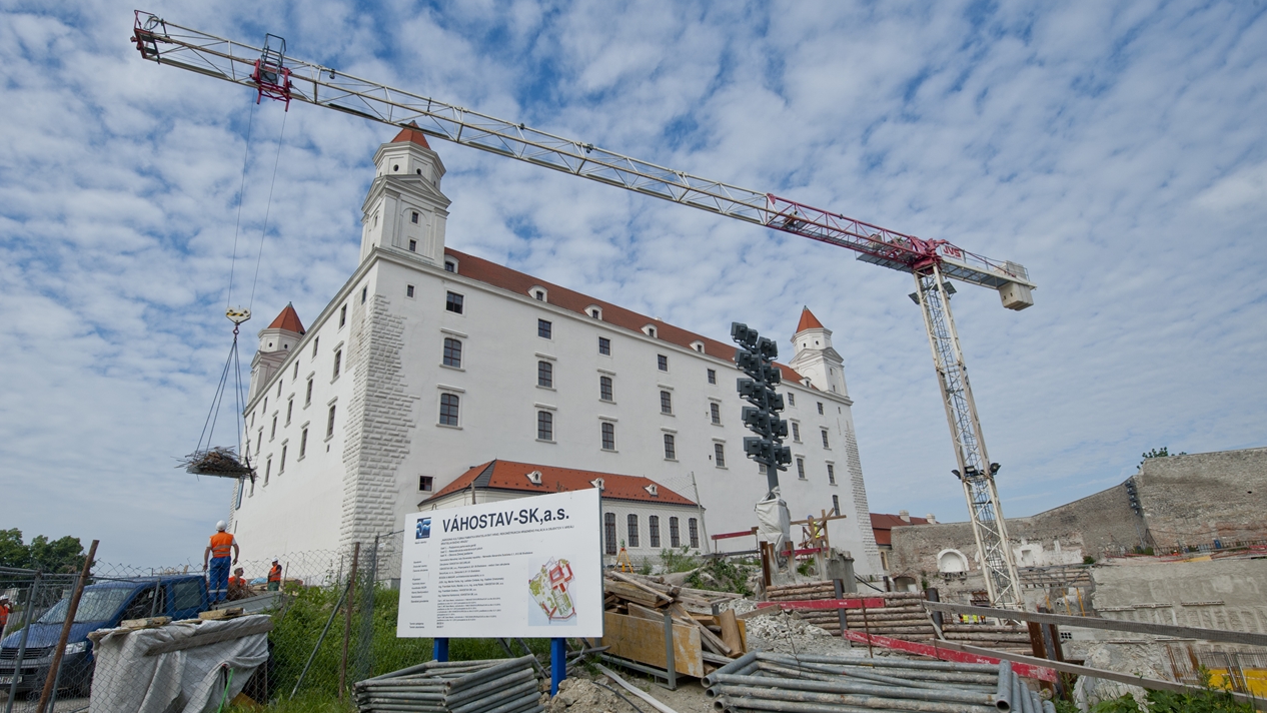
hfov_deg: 92.7
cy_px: 388
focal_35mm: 18
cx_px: 630
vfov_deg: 60.9
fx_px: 605
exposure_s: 1/800
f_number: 9
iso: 250
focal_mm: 17
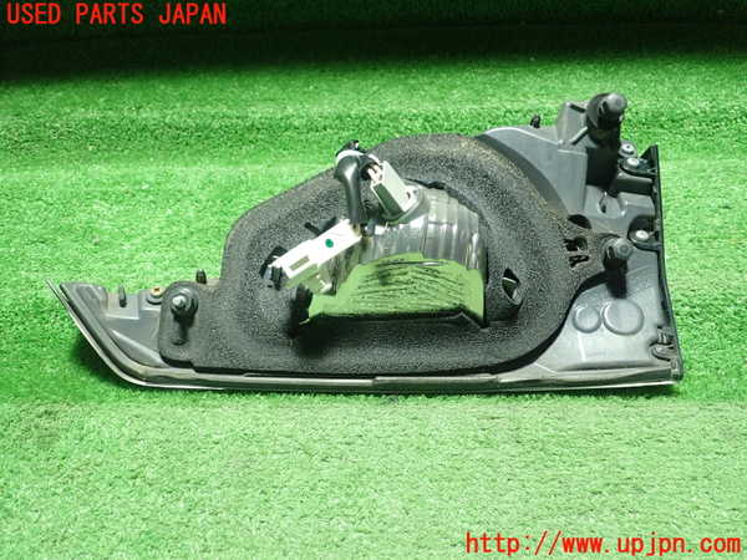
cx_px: 374
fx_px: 647
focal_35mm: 30
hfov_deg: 60.0
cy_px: 280
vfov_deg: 46.8
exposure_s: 1/60
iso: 800
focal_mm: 5.5
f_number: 2.3
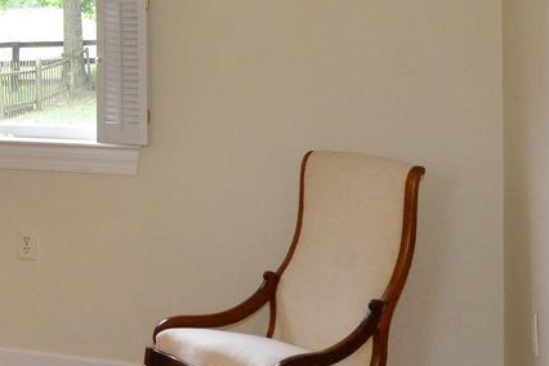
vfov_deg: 17.3
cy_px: 8
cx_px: -343
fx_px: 1174
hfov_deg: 20.9
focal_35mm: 77
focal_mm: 16
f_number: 7.1
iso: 1600
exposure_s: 1/125
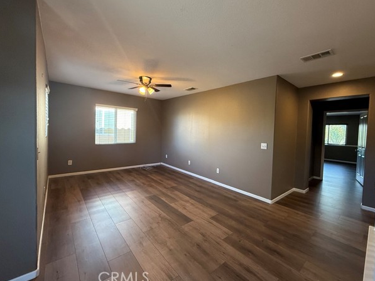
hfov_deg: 98.1
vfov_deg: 81.7
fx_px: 163
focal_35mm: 15
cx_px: 198
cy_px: 136
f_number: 2.2
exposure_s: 1/120
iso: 400
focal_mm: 2.22
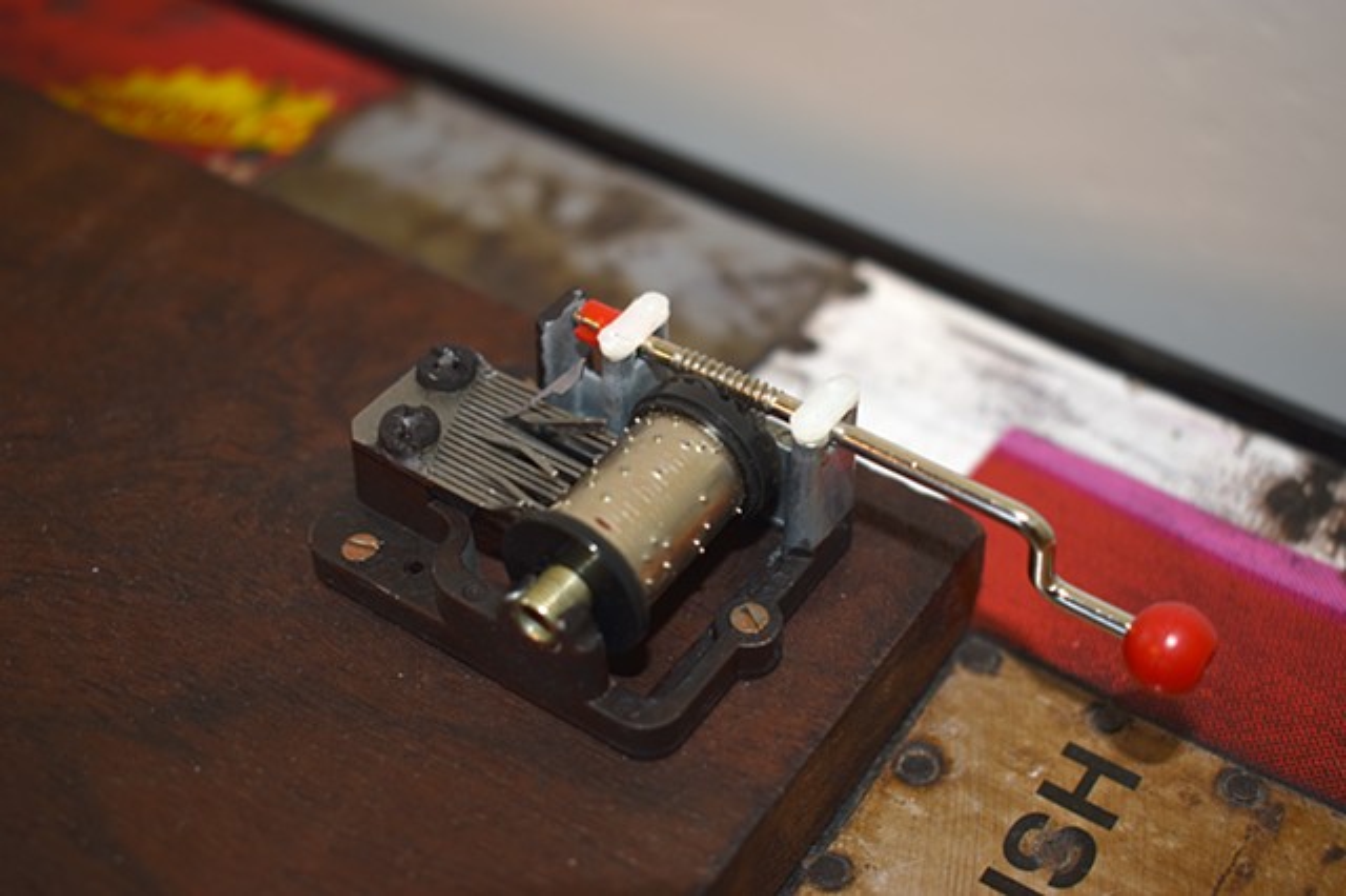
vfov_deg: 28.9
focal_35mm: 46
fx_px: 1738
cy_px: 448
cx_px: 673
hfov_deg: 42.3
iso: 100
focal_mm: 31
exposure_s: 1/160
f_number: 4.2
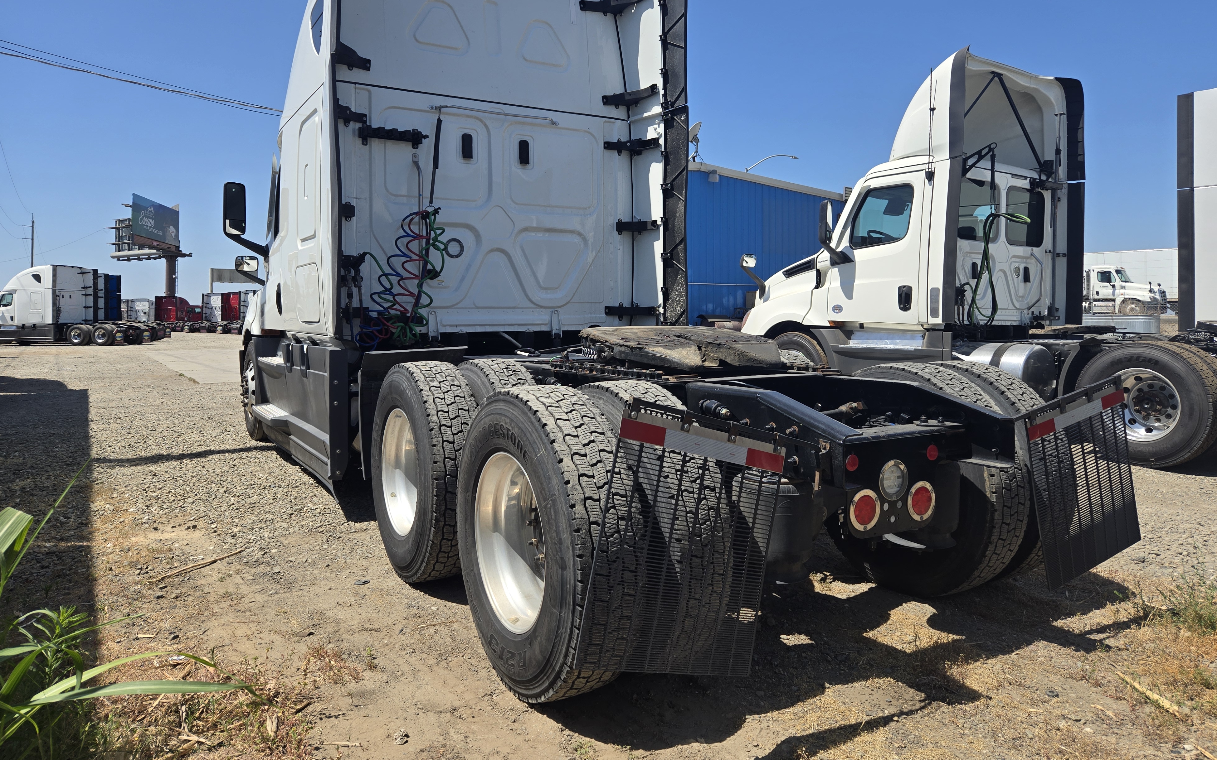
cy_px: 306
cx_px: 618
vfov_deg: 49.0
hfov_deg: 72.5
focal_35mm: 25
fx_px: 829
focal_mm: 5.4
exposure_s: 1/1834
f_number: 1.8
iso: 25
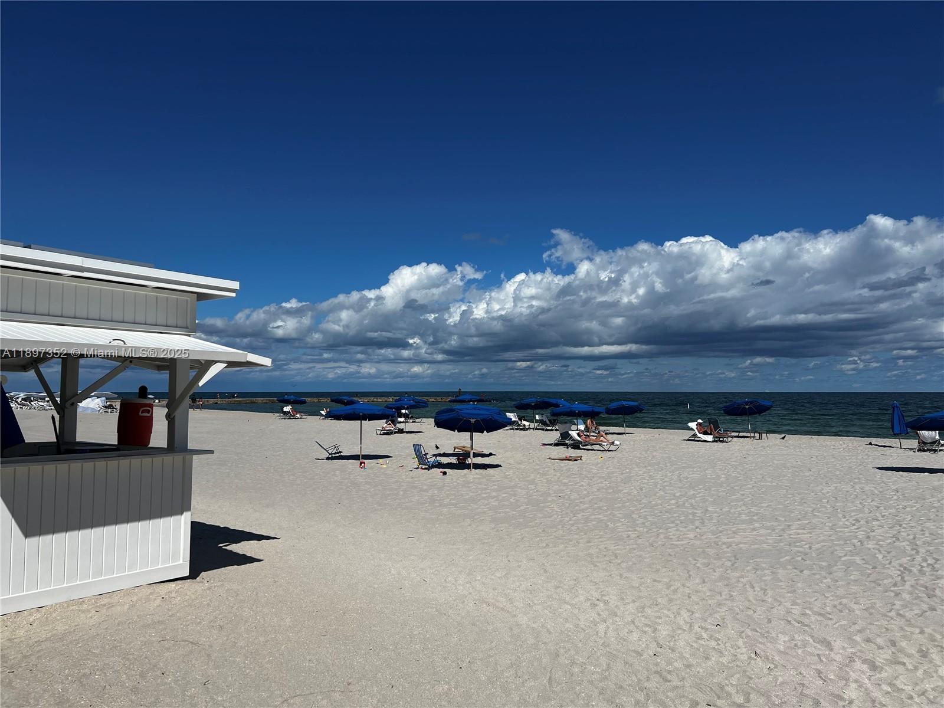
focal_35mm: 26
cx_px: 472
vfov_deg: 53.1
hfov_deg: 67.3
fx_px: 709
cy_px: 354
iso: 50
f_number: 1.5
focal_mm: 5.7
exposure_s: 1/12658
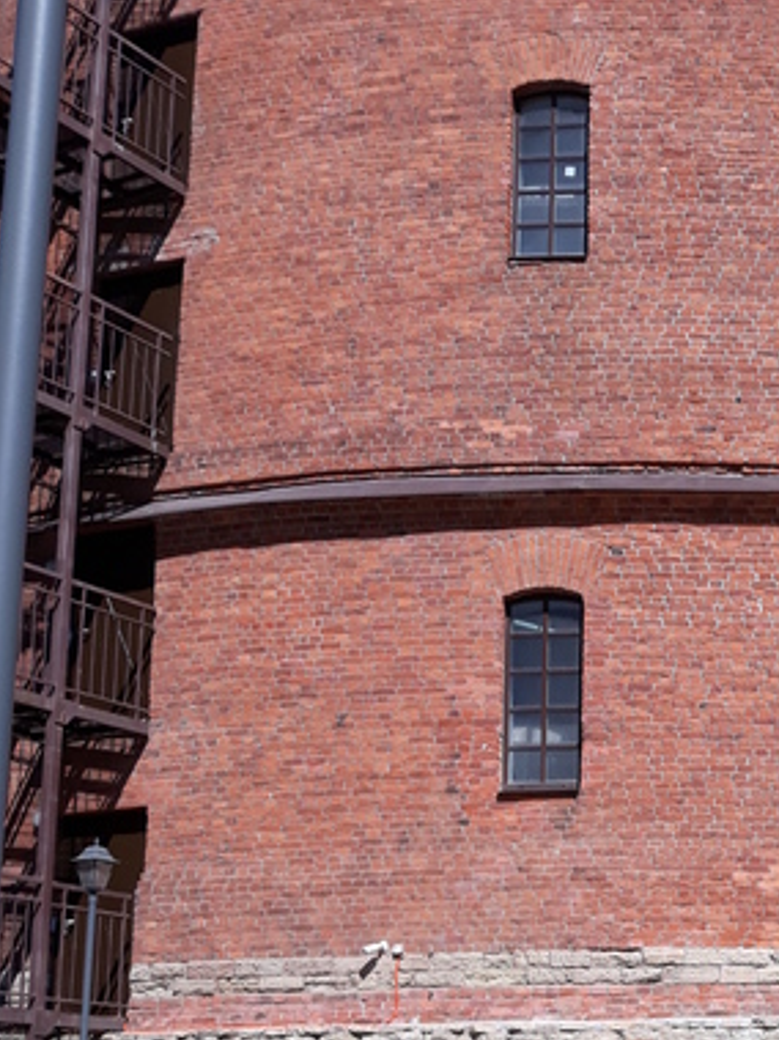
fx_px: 1711
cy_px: 782
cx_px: 817
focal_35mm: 57
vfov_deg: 33.1
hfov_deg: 24.2
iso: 40
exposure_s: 1/1600
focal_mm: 3.71
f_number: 1.7
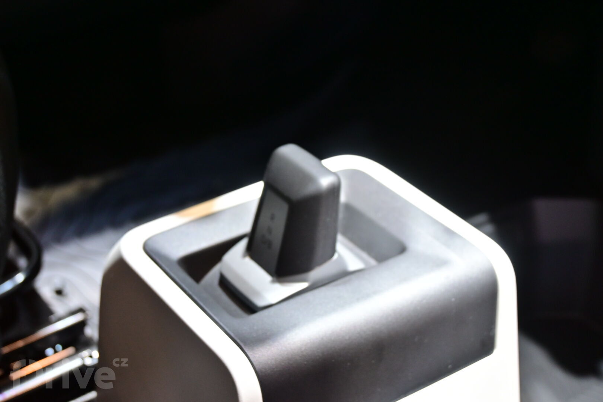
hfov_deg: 32.6
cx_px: 302
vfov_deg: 22.1
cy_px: 201
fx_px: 1030
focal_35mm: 62
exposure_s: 1/20
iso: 800
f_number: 6.3
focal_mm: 41
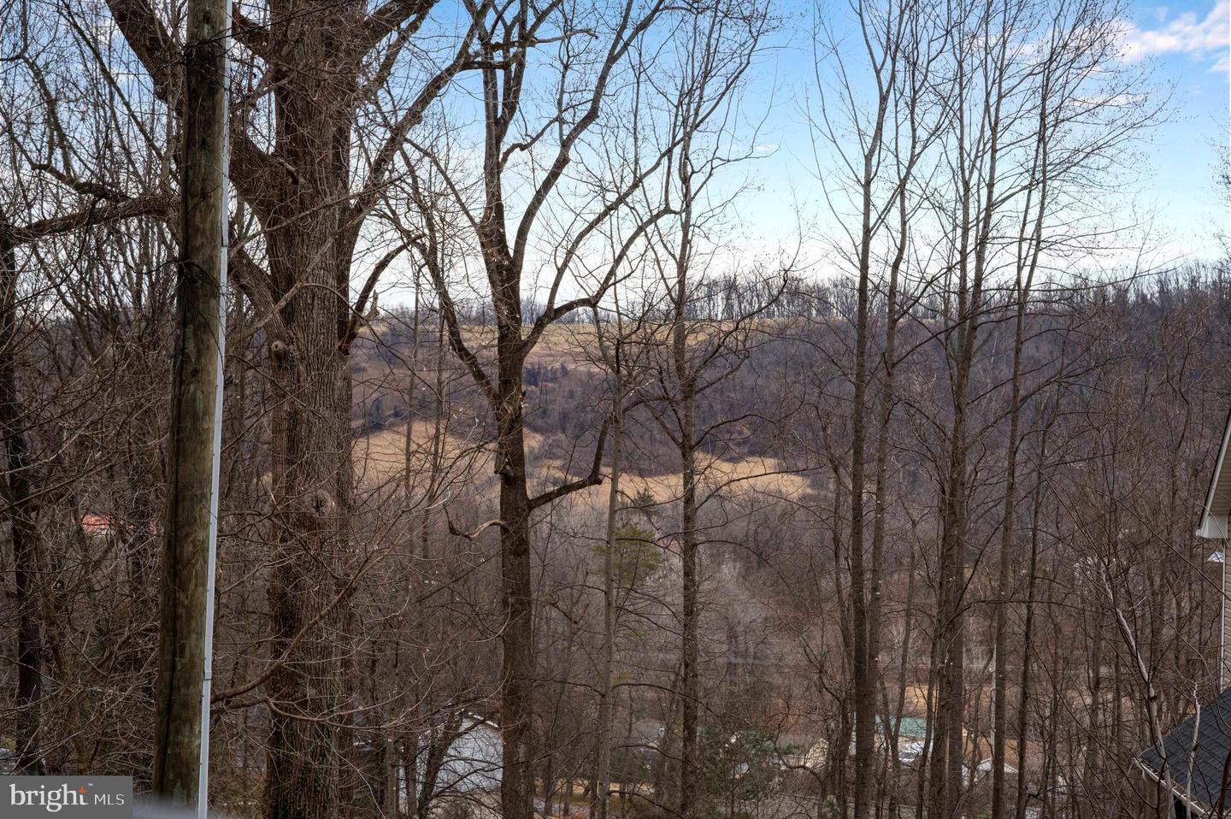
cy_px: 410
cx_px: 616
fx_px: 2392
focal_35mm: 70
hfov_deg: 28.9
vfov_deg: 19.4
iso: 1000
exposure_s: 1/320
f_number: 9
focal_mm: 70
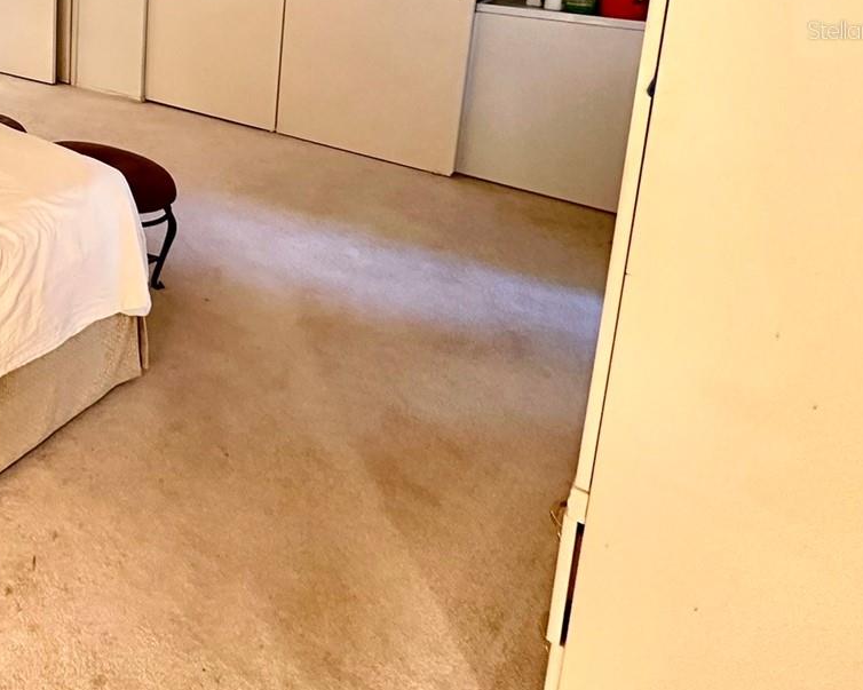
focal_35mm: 29
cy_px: 30
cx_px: 0
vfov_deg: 44.0
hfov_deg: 49.4
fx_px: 741
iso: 320
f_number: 2.2
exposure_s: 1/60
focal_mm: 2.22
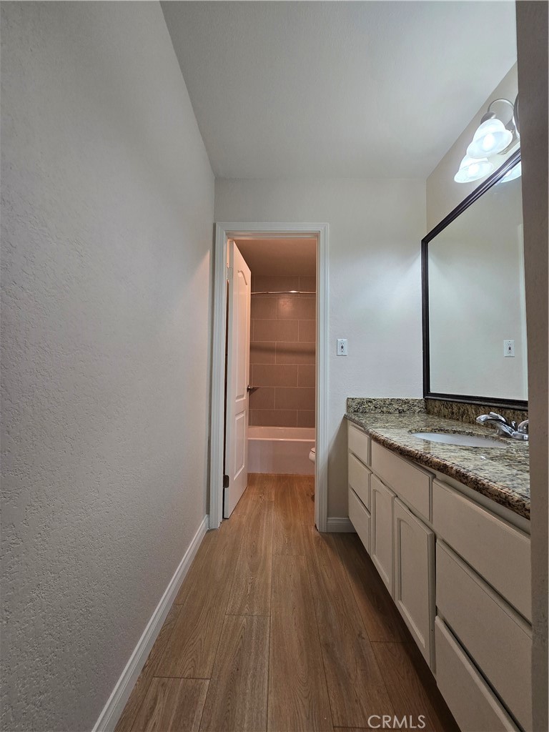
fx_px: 275
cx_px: 274
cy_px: 366
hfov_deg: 89.9
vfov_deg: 106.2
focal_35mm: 13
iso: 125
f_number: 2.2
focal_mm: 2.2
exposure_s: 1/60
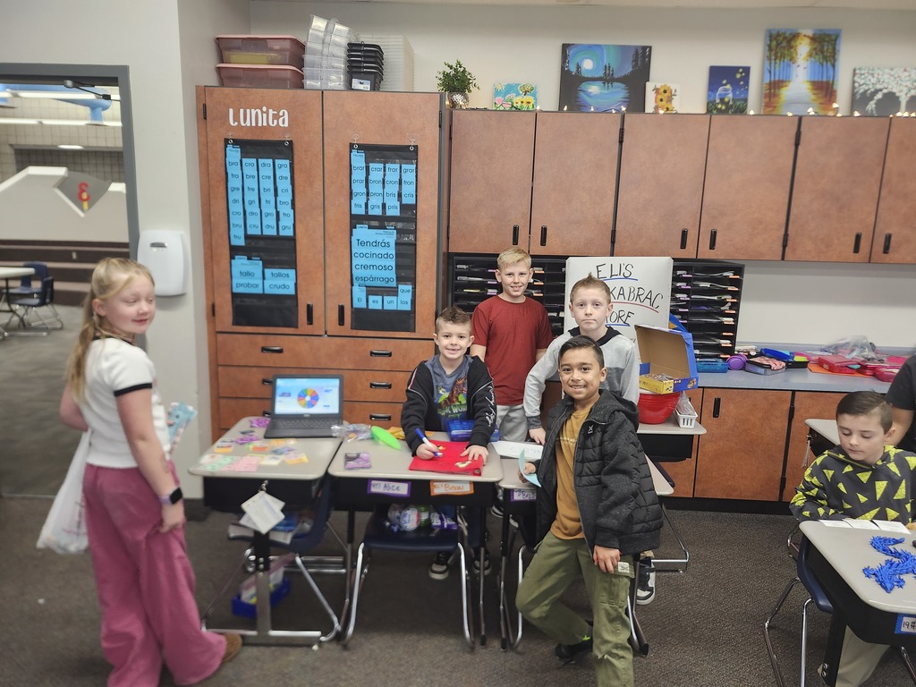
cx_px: 458
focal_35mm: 23
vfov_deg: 58.9
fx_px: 609
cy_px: 344
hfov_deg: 73.9
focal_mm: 5.54
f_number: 1.8
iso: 400
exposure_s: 1/120
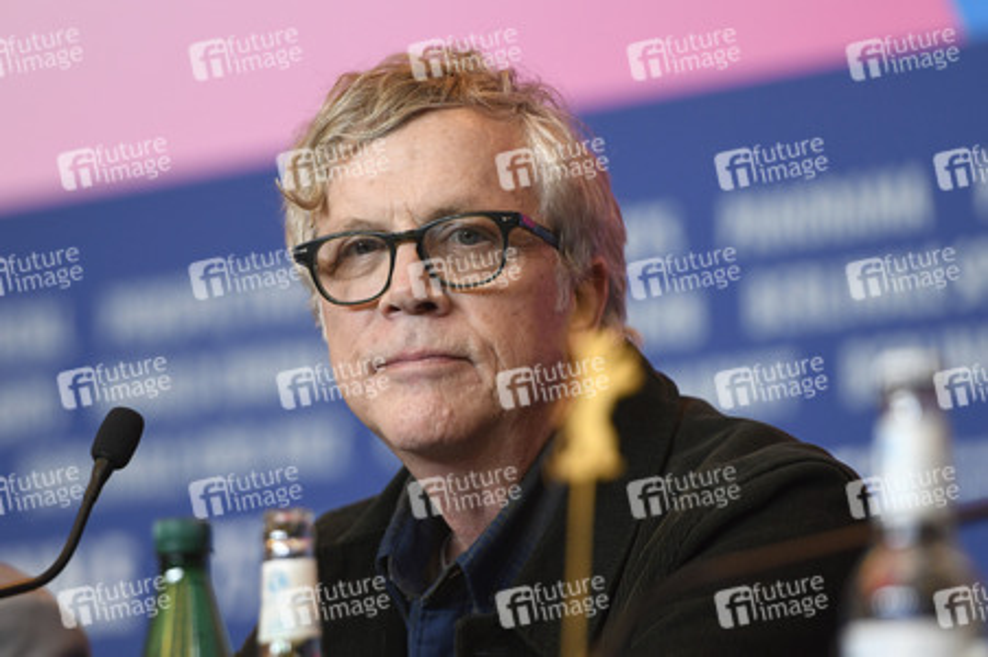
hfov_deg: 10.3
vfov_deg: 6.9
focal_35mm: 200
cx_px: 494
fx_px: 5485
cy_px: 328
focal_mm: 200
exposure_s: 1/250
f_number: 3.2
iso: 1250
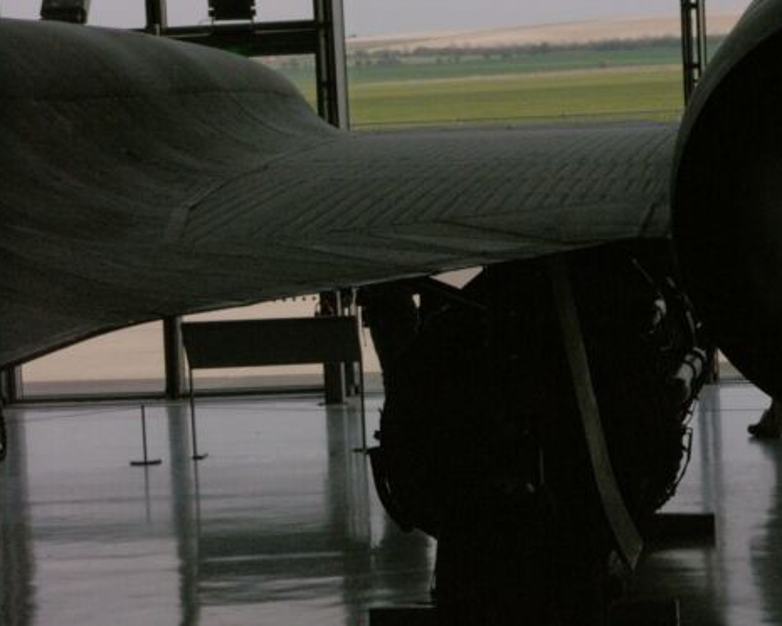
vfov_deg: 9.2
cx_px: 414
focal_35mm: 168
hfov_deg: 11.5
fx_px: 3888
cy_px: 312
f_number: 3.9
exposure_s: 1/253
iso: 200
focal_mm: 41.1
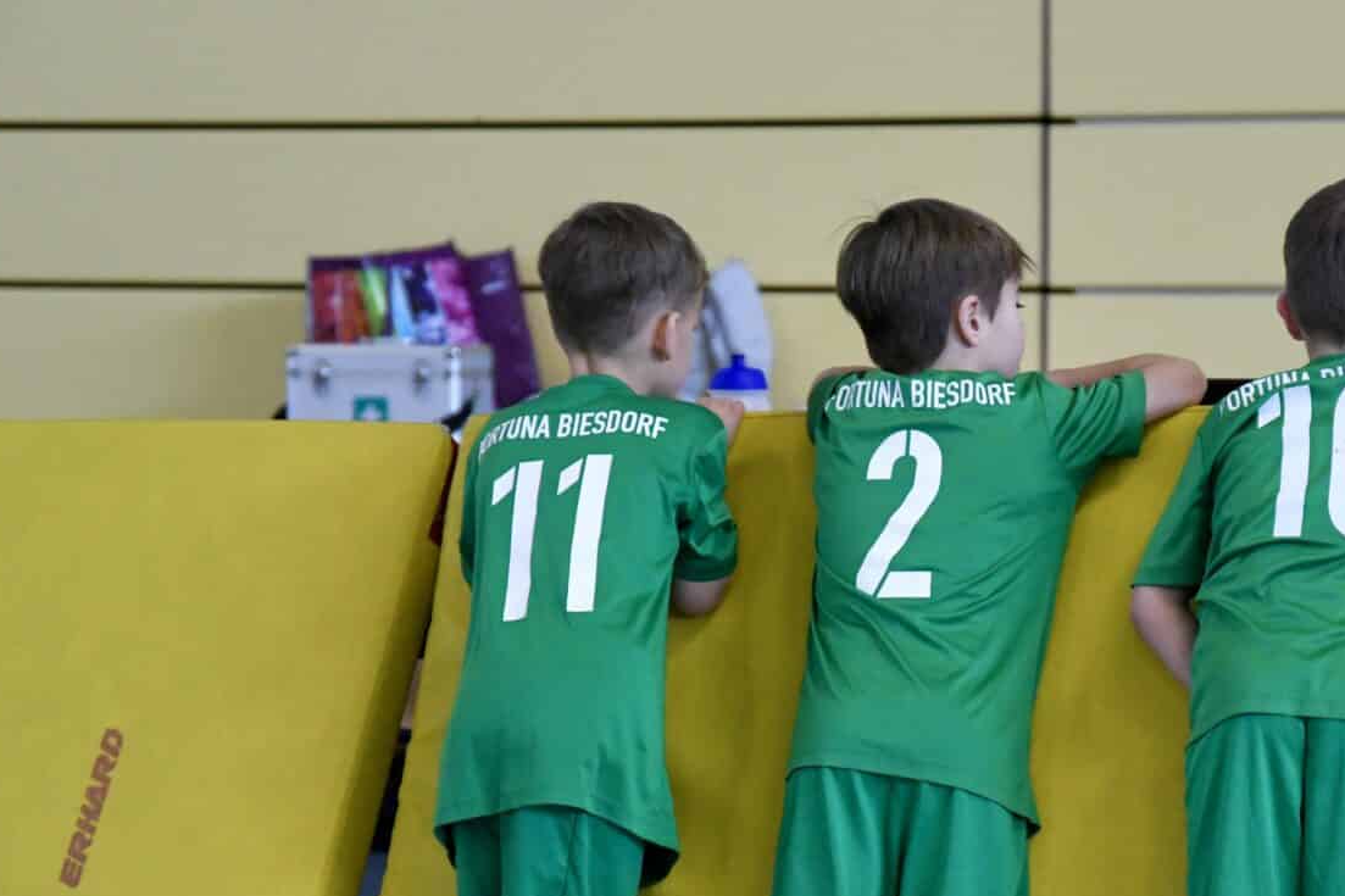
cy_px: 615
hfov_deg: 15.7
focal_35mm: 130
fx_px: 4856
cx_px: 997
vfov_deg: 10.5
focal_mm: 70
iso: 5000
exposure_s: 1/1000
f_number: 2.8
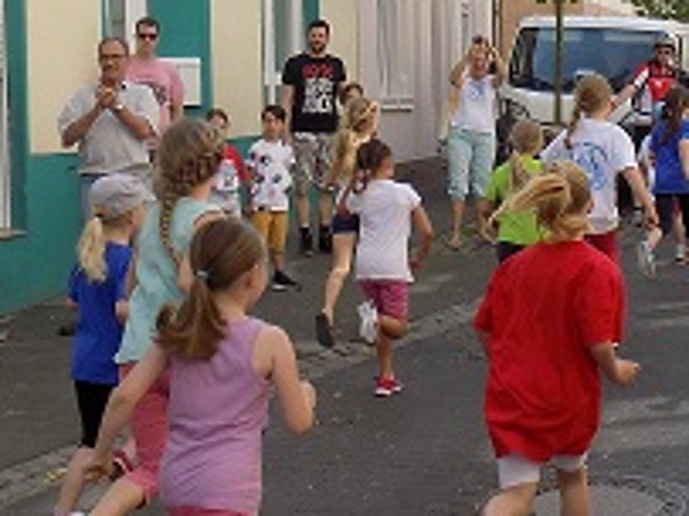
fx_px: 1452
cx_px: 513
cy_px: 151
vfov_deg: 20.0
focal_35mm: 73
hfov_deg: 26.4
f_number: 3.1
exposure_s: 1/500
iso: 80
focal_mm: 4
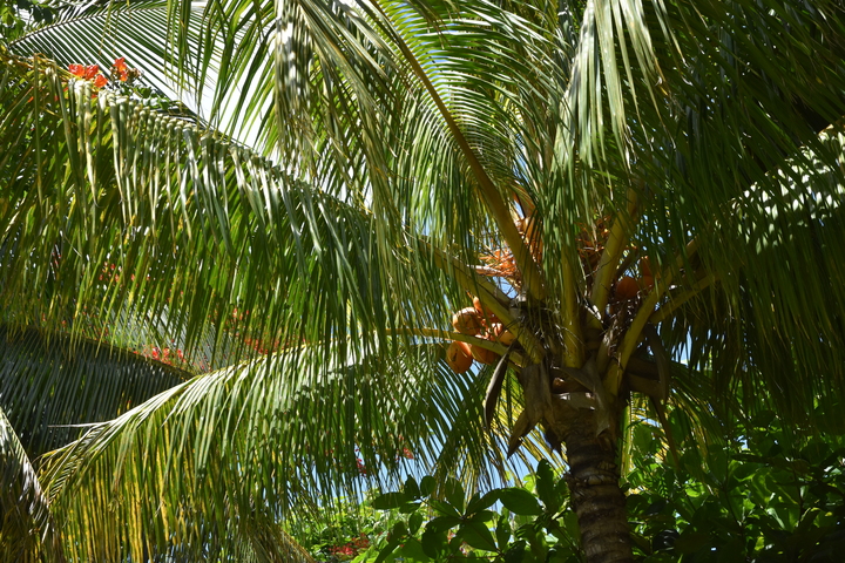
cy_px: 282
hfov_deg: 35.1
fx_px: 1338
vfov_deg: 23.8
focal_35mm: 57
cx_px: 422
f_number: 8
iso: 400
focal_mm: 38
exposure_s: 1/500
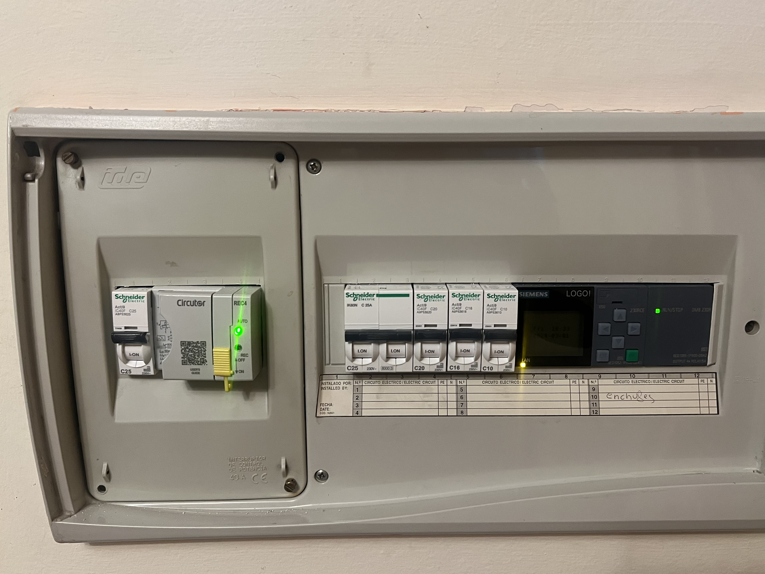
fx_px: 641
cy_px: 290
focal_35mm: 29
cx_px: 414
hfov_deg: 61.6
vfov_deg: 48.2
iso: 400
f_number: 1.5
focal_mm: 5.7
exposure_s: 1/60
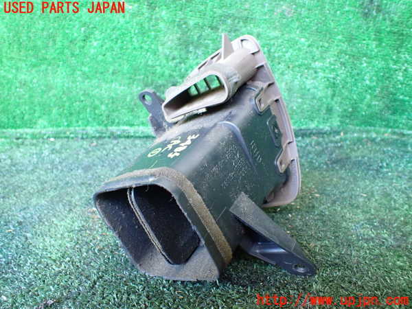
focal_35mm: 30
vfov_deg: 46.8
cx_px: 206
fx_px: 357
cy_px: 154
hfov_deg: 60.0
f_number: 2.3
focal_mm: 5.4
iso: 800
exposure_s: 1/50
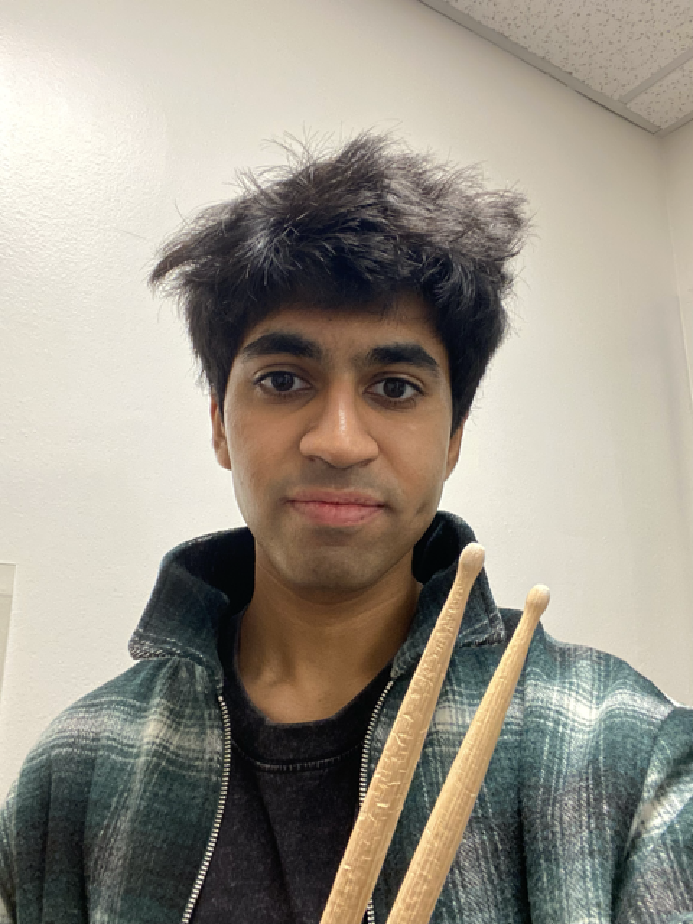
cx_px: 346
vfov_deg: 60.0
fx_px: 801
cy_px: 462
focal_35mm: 30
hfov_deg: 46.8
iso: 320
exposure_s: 1/40
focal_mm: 2.71
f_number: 2.2
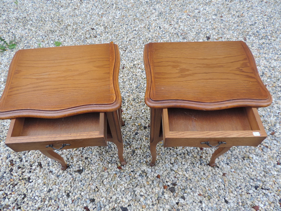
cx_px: 137
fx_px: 203
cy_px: 107
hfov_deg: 69.4
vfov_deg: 54.9
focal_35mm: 25
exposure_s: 1/40
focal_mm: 4.3
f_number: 3
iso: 80
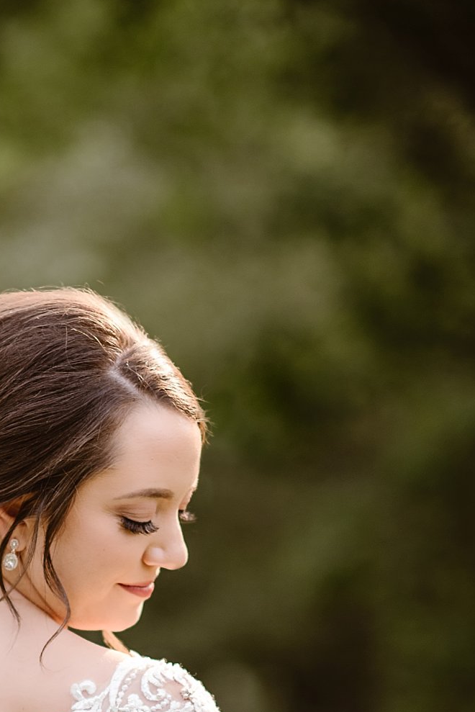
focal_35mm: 176
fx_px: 3481
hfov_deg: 7.8
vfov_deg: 11.6
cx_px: 26
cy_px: 663
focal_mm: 85
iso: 200
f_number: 1.8
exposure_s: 1/1000
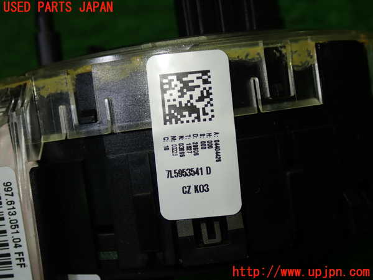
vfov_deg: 29.1
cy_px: 140
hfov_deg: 38.2
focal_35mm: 50
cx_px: 186
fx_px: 539
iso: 125
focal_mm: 9.01
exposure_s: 1/100
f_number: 3.2
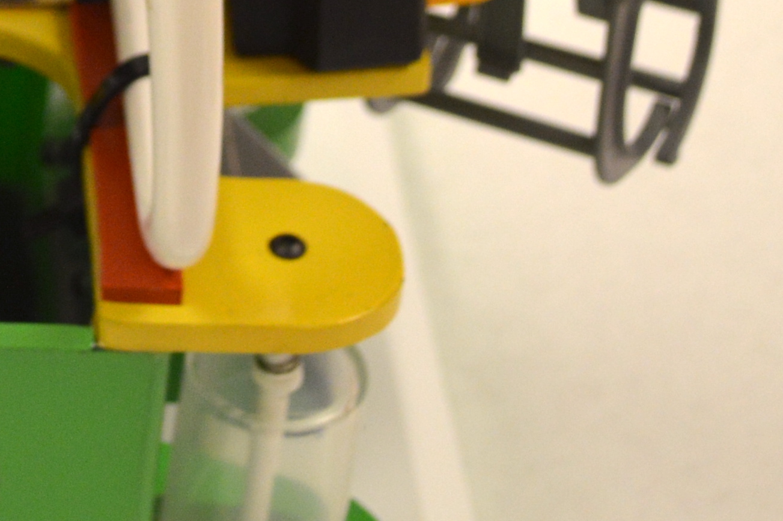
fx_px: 3912
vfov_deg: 7.2
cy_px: -648
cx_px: -371
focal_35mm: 180
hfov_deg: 11.0
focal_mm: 26
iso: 400
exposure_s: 1/80
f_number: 4.5
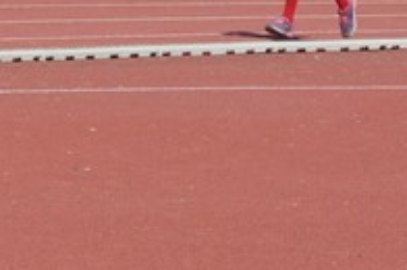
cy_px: -23
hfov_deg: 4.0
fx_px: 5888
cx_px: 75
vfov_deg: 2.6
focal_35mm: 522
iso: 1250
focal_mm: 105
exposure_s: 1/1000
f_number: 16
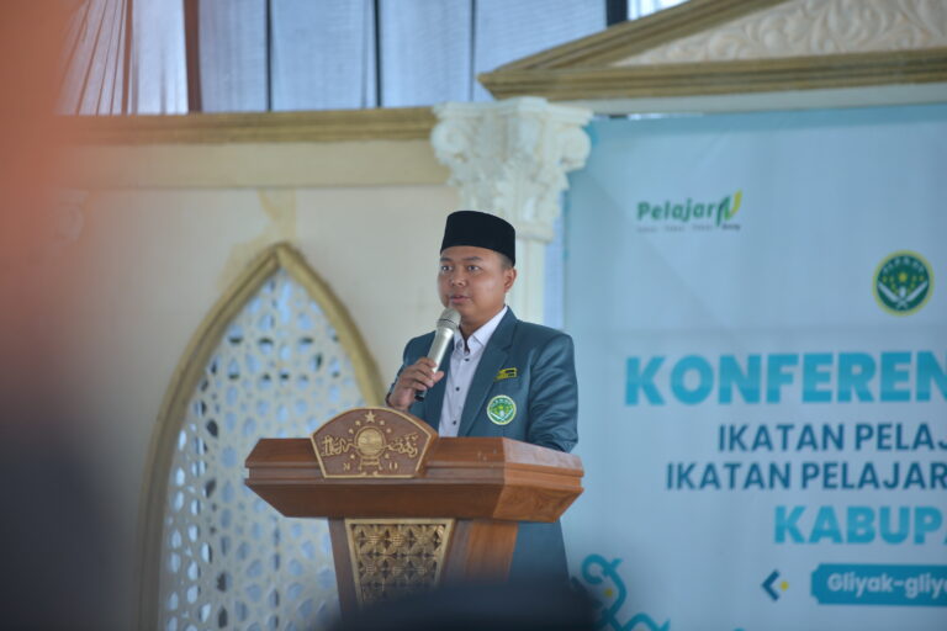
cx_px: 474
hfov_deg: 10.3
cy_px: 316
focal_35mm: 200
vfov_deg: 6.9
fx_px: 5261
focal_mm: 200
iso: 280
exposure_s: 1/250
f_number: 2.8
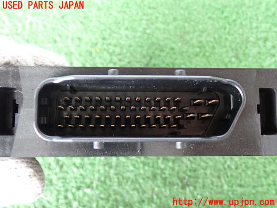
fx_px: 304
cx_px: 138
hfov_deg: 49.0
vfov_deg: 37.7
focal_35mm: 38
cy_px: 104
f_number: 2.7
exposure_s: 1/25
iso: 800
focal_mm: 6.83
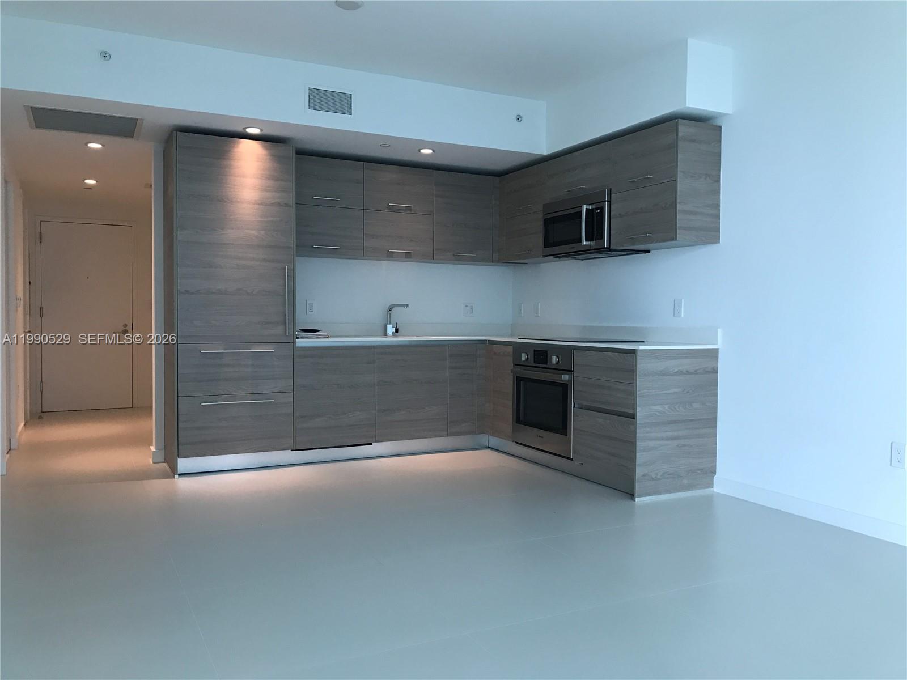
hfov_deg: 63.4
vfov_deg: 49.7
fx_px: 734
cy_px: 340
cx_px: 454
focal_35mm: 28
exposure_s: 1/40
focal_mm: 3.99
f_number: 1.8
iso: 20
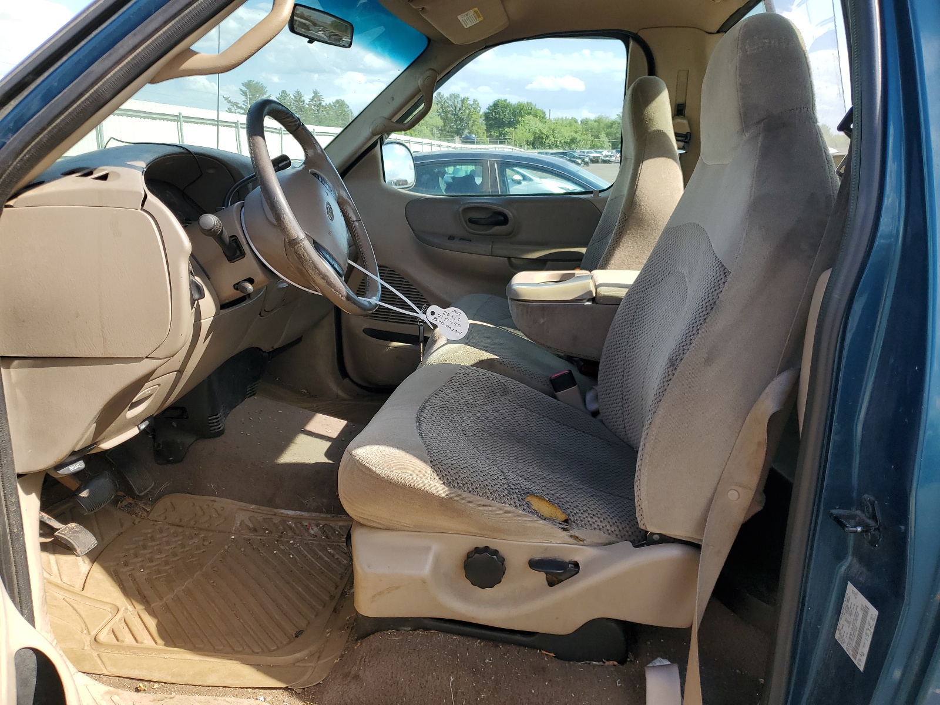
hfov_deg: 67.3
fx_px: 706
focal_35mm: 26
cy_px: 352
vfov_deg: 53.1
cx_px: 470
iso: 50
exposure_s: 1/1111
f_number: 1.5
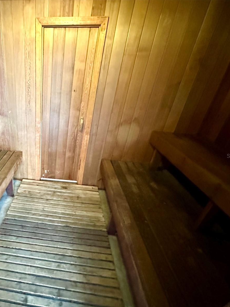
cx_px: 43
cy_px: 156
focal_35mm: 19
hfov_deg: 62.4
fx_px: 168
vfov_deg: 84.7
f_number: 2.2
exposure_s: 1/30
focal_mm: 2.22
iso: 1250
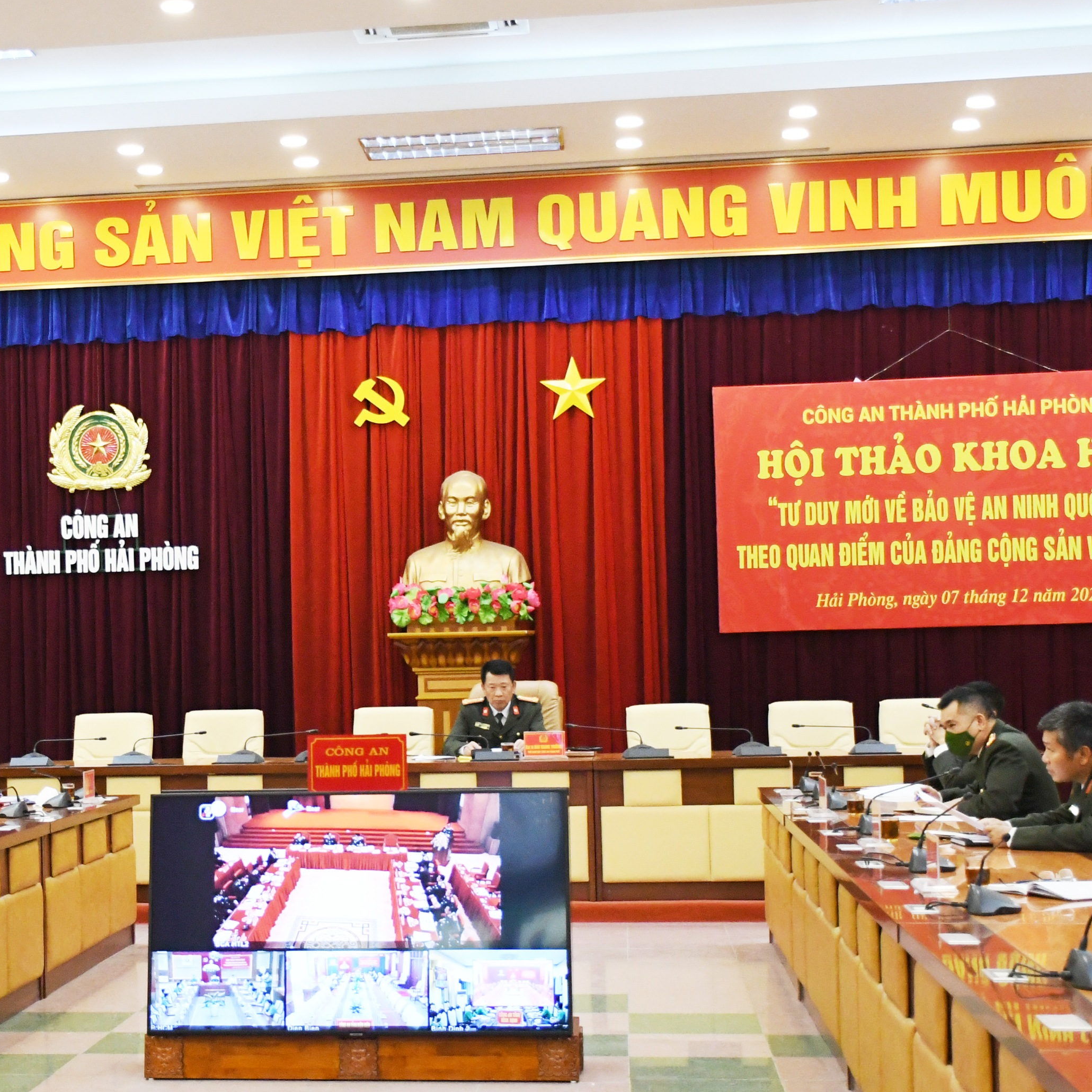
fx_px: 2213
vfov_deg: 27.7
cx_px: 288
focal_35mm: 62
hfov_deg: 27.4
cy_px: 580
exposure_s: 1/200
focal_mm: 24
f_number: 3.8
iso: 3200
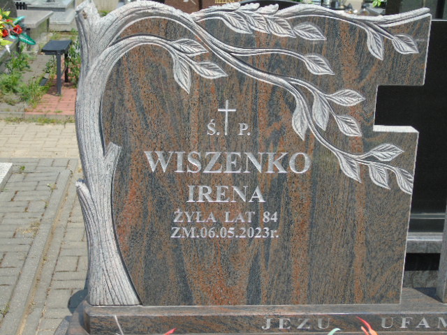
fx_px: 801
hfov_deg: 31.2
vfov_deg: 23.7
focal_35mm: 62
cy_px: 168
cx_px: 224
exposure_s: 1/500
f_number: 4.5
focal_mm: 11
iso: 80
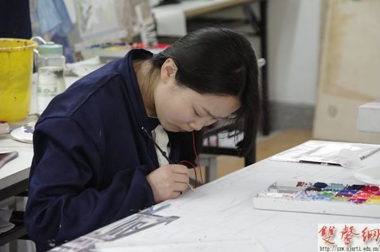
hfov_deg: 13.1
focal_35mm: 157
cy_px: 126
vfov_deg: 8.7
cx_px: 190
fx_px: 1655
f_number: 6.3
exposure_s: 1/200
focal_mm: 105
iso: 3200
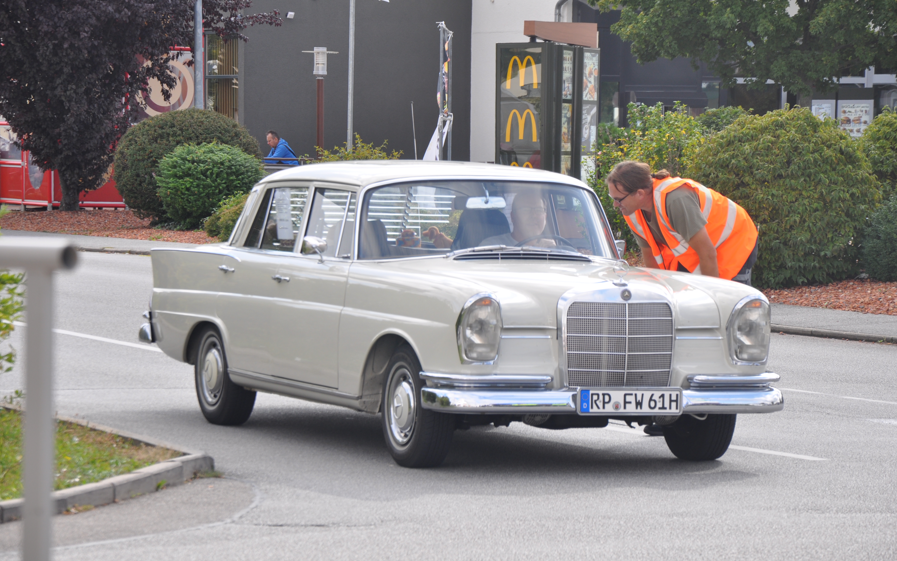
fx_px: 3924
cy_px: 295
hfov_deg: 13.0
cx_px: 448
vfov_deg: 8.2
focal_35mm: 161
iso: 200
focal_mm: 105
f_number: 8
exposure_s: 1/160
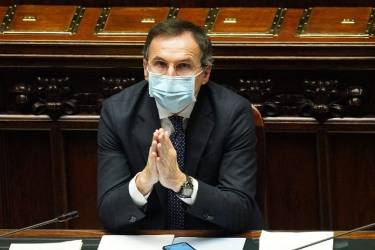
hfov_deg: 3.4
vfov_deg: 2.3
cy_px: 125
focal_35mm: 600
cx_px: 188
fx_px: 6250
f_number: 5.6
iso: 12800
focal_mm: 400
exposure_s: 1/160
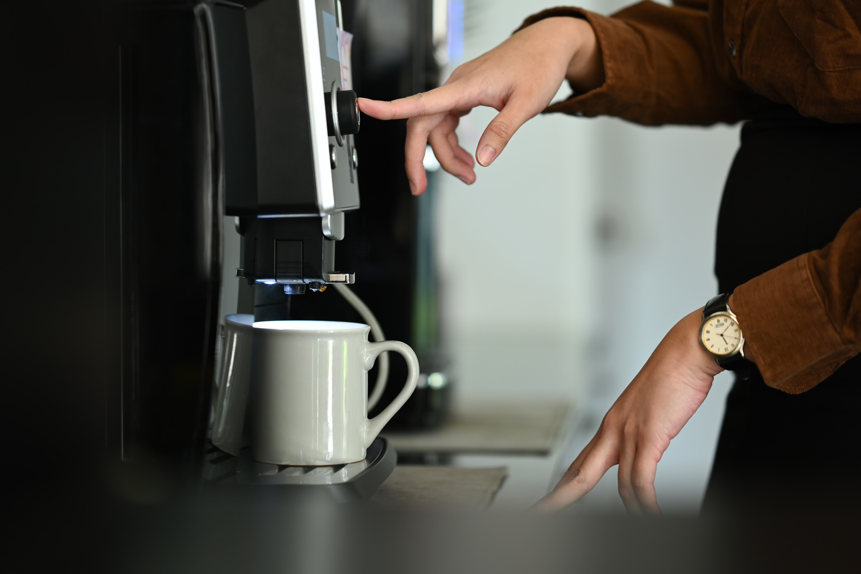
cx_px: 430
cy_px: 287
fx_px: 2033
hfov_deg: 23.9
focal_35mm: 85
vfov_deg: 16.1
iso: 400
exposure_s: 1/100
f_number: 2
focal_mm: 85
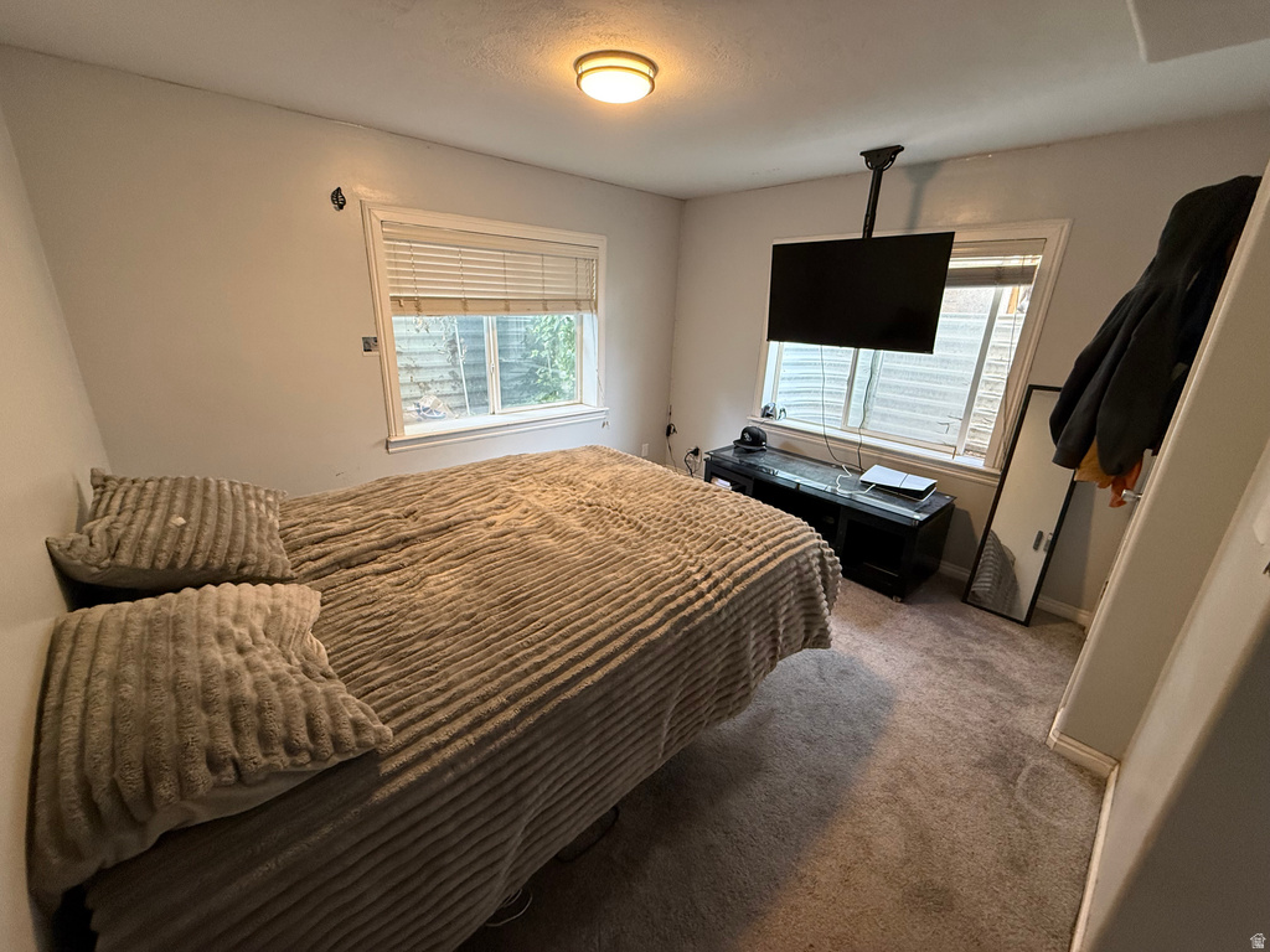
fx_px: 514
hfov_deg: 102.1
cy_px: 476
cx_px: 635
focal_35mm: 14
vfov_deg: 85.7
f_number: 2.2
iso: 320
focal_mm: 2.22
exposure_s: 1/60
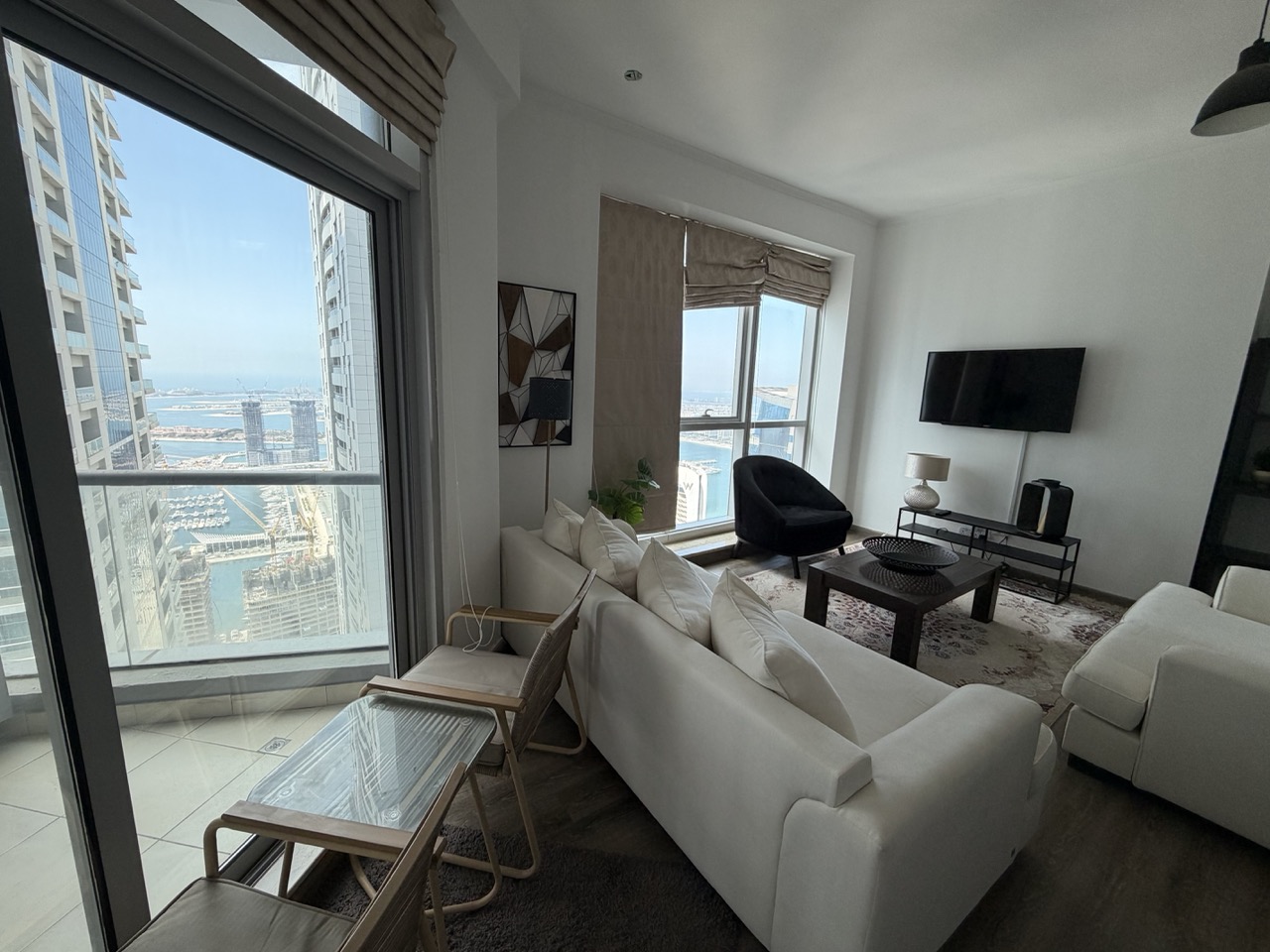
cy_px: 476
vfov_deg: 85.7
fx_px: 514
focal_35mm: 14
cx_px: 635
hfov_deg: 102.1
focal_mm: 2.22
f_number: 2.2
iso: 50
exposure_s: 1/121
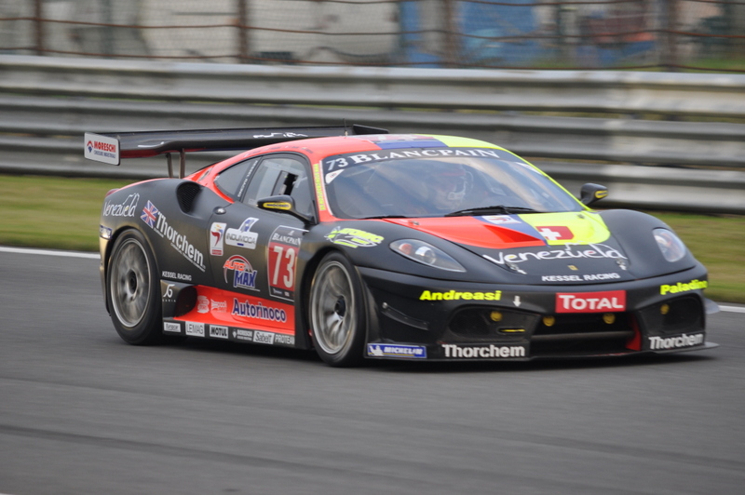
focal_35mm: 450
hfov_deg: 4.6
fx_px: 9305
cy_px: 248
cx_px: 372
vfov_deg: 3.0
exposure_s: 1/320
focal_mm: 300
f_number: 5.6
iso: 320
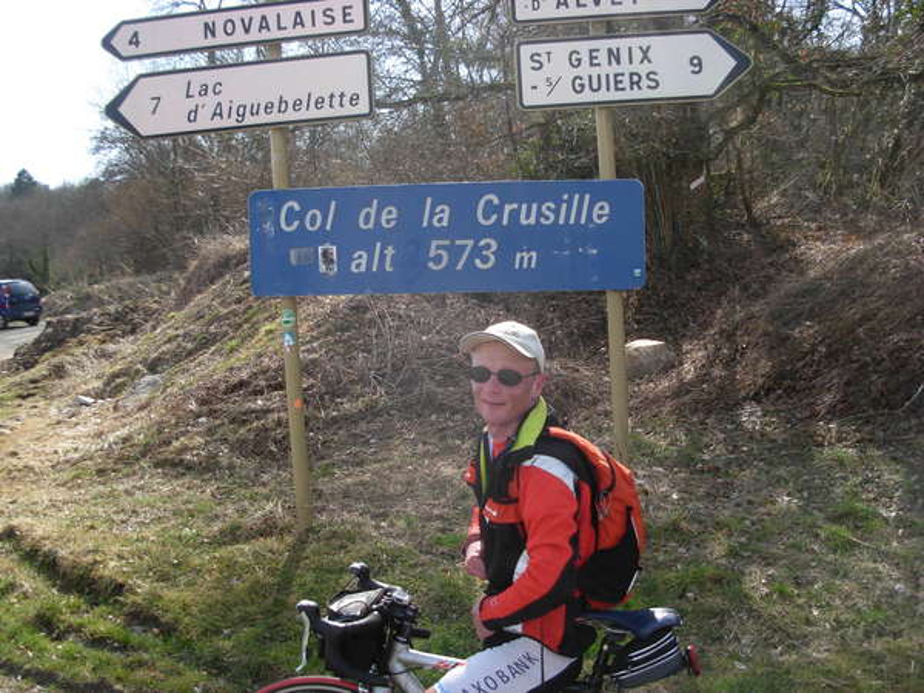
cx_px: 462
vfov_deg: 37.7
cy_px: 346
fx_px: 1014
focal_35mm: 38
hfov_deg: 49.0
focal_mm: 6.3
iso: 79
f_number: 2.9
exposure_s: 1/558
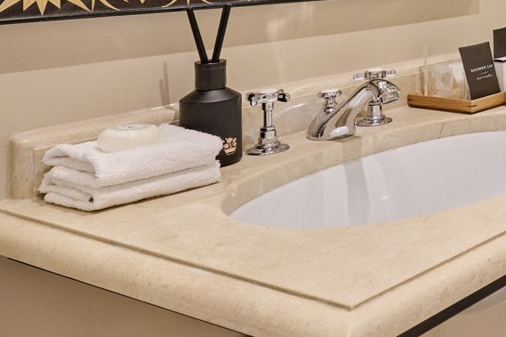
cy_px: -48
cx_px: 808
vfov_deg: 23.3
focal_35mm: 54
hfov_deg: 25.1
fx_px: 759
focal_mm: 15
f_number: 8
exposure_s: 1/3
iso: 200
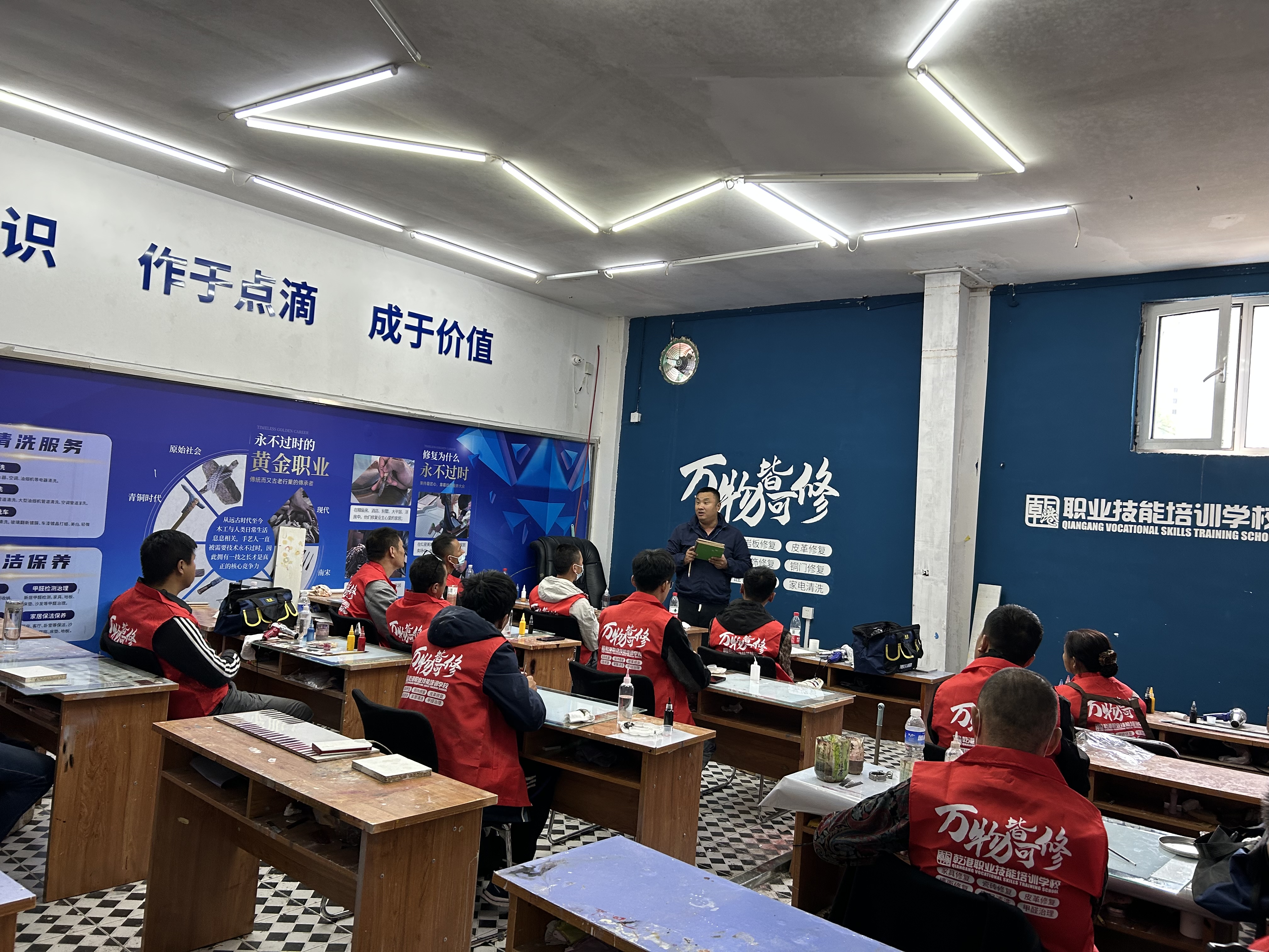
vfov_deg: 53.1
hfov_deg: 67.3
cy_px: 476
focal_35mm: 26
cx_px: 634
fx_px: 953
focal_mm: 5.7
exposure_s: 1/100
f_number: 1.5
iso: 100
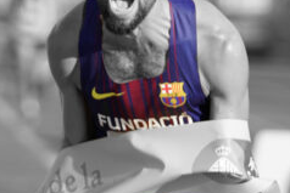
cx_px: 152
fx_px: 4651
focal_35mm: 577
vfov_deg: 2.4
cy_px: 2
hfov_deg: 3.6
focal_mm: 134
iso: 100
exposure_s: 1/1000
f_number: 2.8
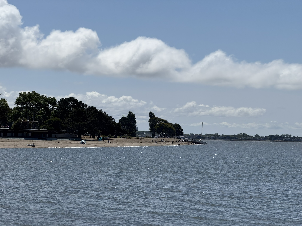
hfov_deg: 16.4
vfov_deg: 12.3
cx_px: 151
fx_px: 1047
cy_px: 113
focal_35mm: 120
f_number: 2.8
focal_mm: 15.66
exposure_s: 1/3344
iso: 40
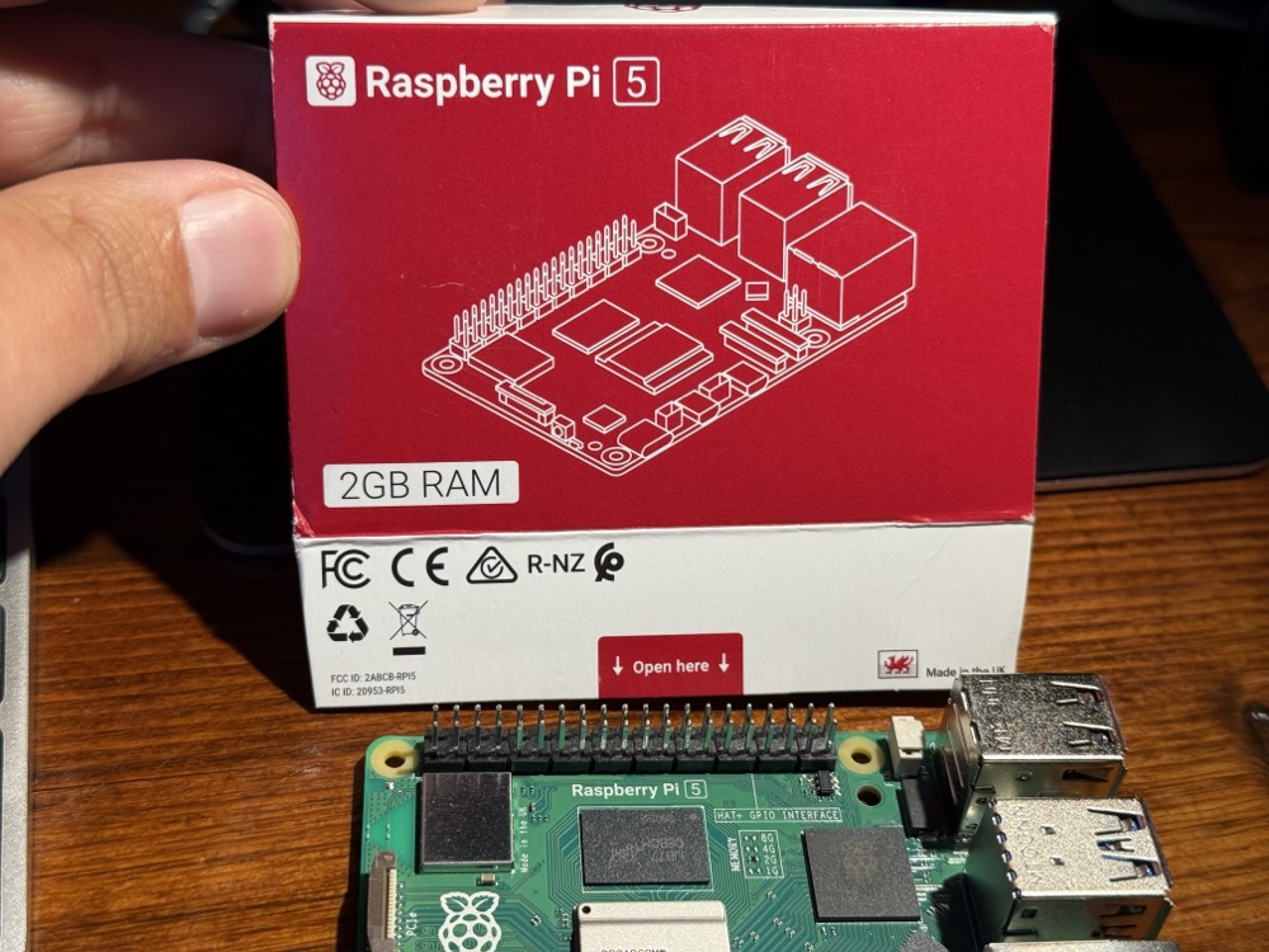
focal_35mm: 48
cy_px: 476
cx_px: 634
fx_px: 1760
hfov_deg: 39.7
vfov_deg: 30.3
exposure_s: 1/122
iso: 64
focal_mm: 6.76
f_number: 1.78
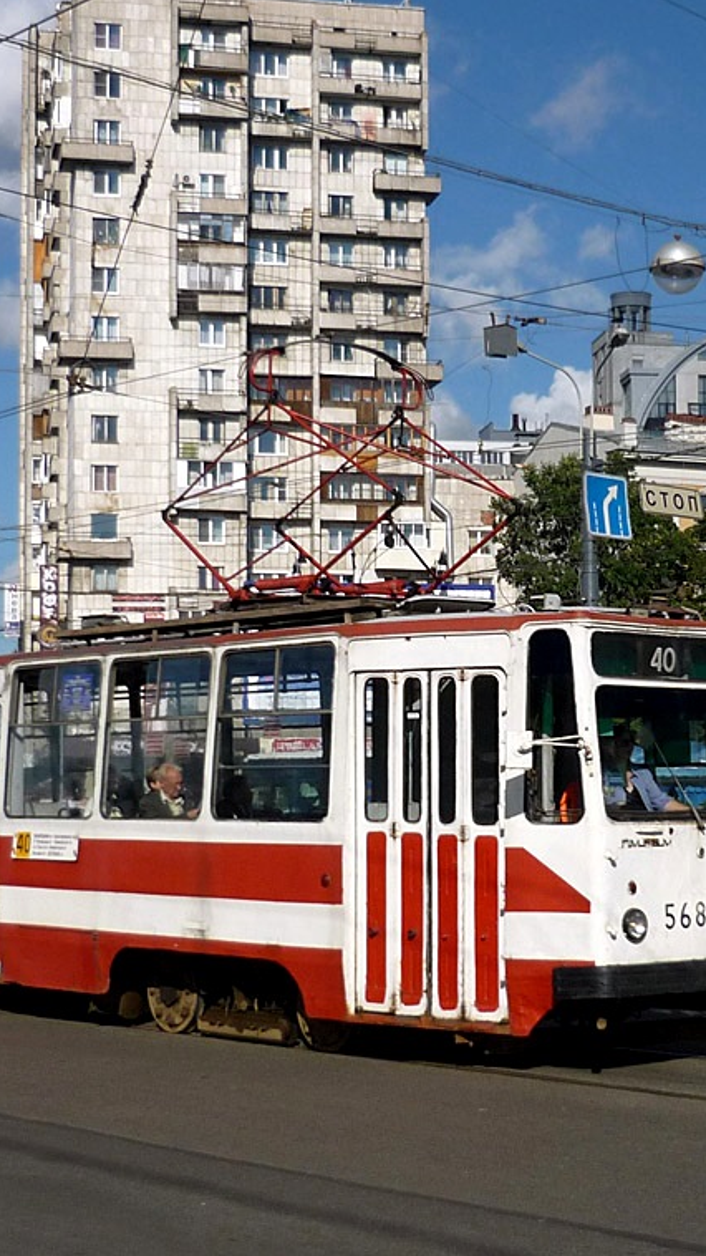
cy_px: 623
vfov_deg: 39.2
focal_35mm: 53
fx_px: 1765
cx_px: 338
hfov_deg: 22.6
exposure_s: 1/500
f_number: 8
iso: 125
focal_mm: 6
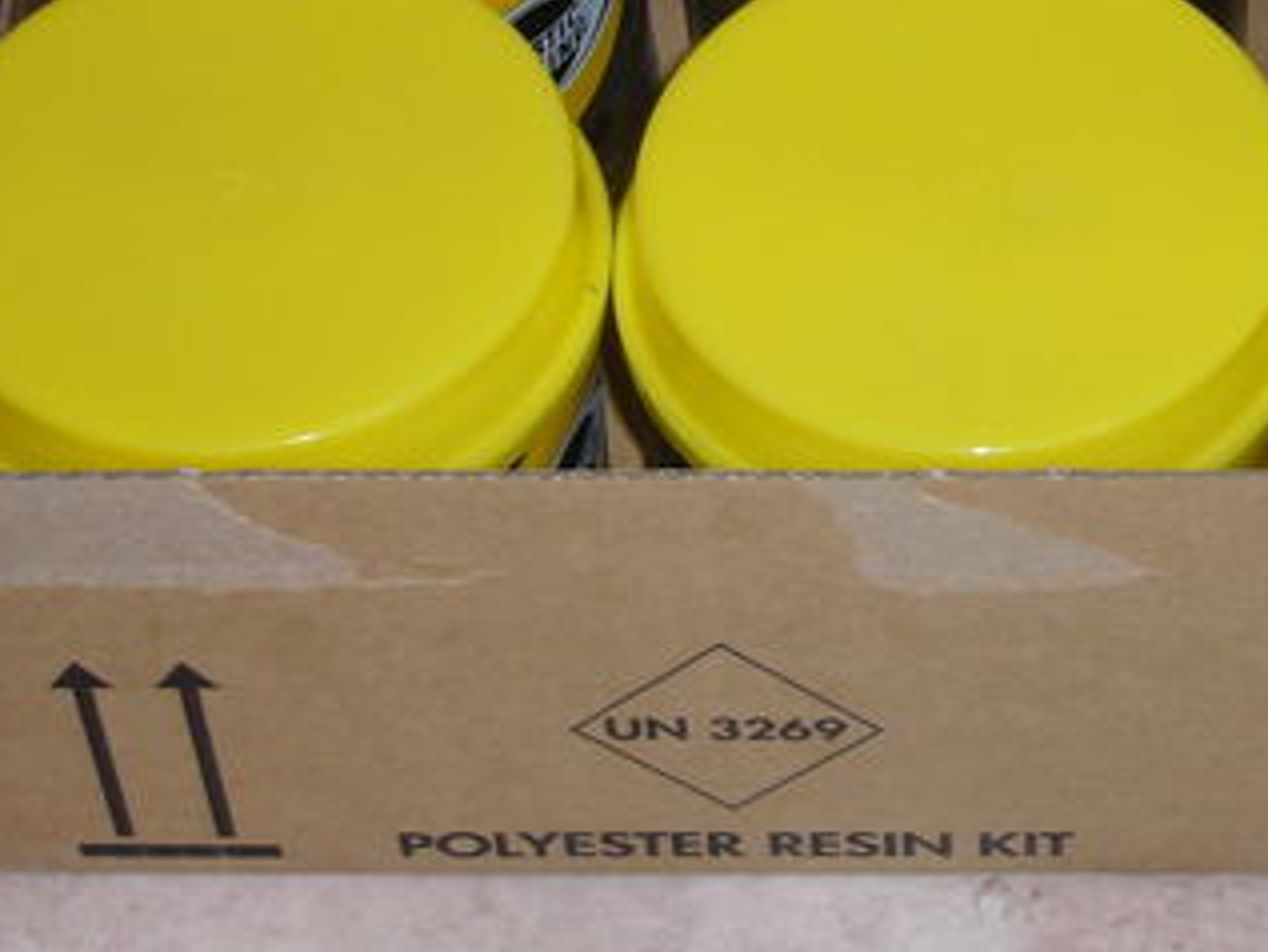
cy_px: 64
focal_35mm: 121
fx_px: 4434
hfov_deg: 16.2
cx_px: 980
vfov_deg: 12.2
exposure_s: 1/30
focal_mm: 9.9
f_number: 3.6
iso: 100
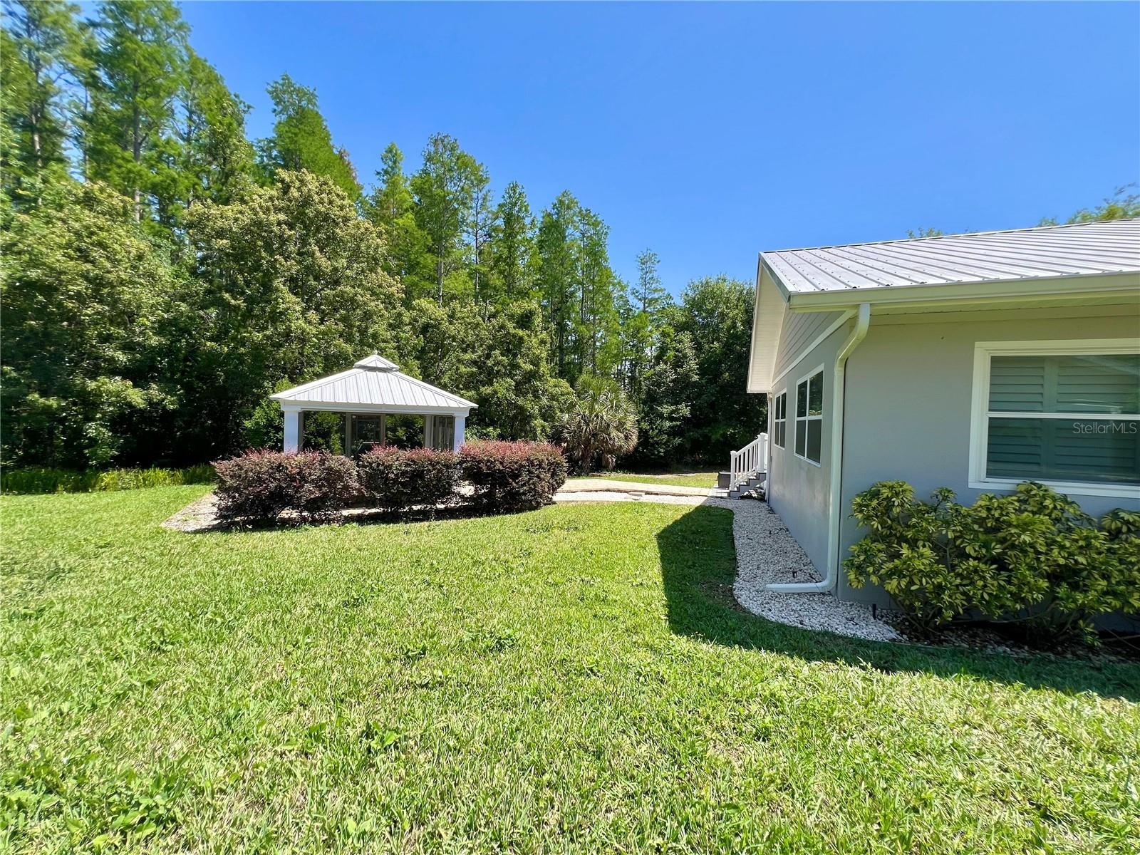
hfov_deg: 106.2
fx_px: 428
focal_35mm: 13
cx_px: 570
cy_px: 428
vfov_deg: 89.9
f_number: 1.8
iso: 32
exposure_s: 1/896
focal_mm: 1.57
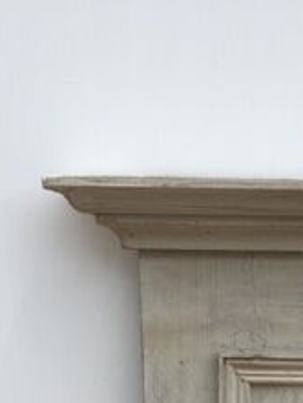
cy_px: 507
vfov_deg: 21.3
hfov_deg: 17.3
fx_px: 979
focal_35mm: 84
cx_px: 283
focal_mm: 4.15
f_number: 2.2
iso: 25
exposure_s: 1/1166
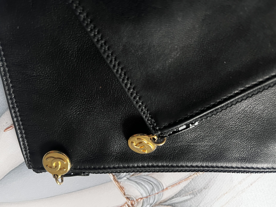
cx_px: 138
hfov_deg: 67.3
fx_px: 207
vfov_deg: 53.1
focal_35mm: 26
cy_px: 104
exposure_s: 1/30
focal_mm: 5.1
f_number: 1.6
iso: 800
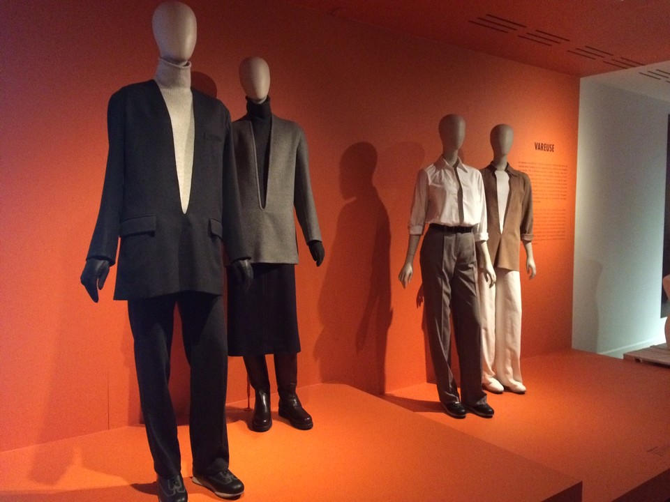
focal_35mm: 29
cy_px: 251
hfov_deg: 61.7
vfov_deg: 48.2
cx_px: 335
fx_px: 561
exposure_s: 1/17
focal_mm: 4.15
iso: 500
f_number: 2.2
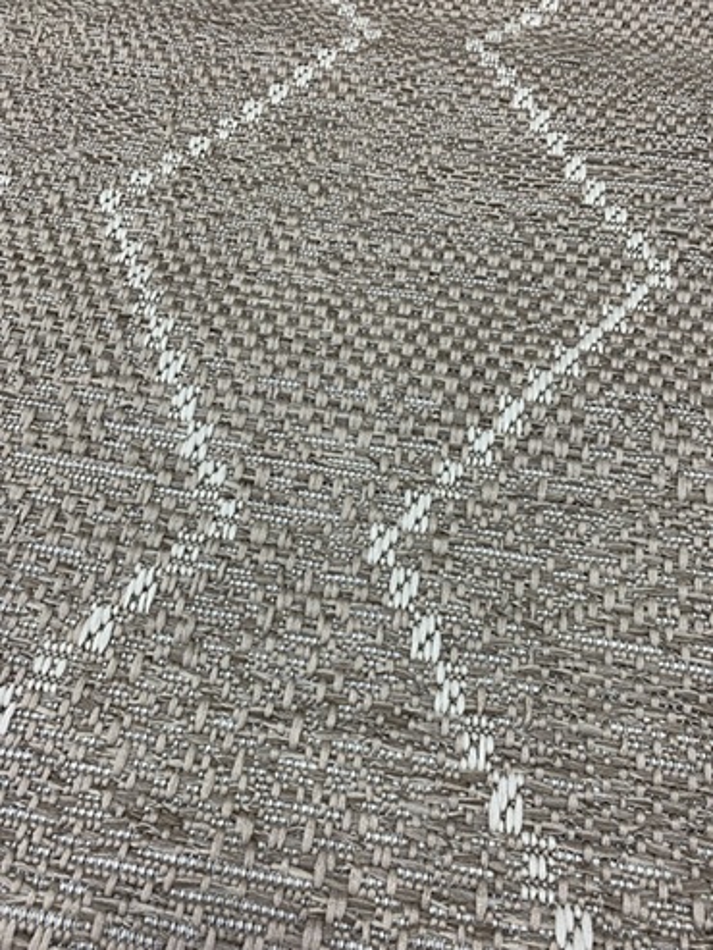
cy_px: 475
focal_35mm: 26
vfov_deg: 67.3
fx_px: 714
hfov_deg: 53.1
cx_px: 356
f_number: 1.8
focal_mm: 4.25
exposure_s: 1/100
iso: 80
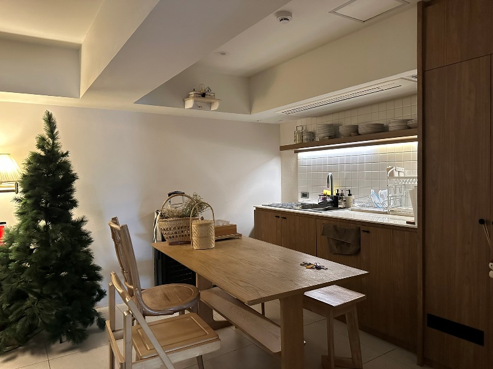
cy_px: 184
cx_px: 246
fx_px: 342
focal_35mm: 24
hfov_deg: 71.6
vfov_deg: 56.8
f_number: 1.78
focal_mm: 6.86
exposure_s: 1/60
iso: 800
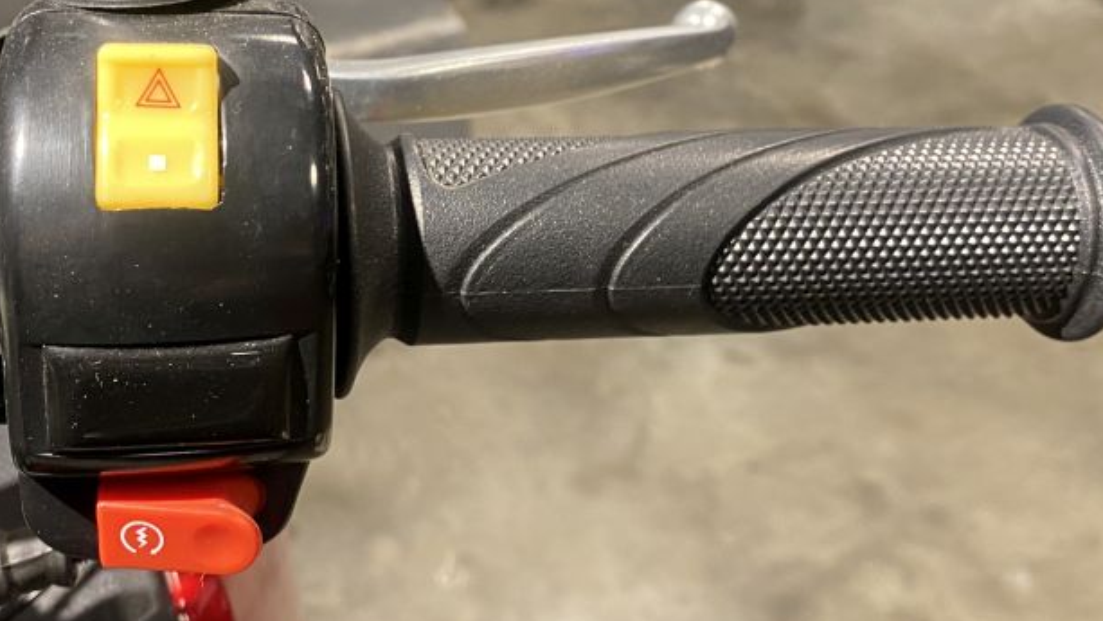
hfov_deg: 42.1
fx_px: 1433
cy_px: 179
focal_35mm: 49
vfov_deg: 24.2
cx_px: 516
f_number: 1.8
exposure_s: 1/50
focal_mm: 4.25
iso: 160
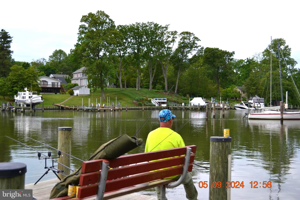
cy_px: 100
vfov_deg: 29.9
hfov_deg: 43.6
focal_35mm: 45
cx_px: 150
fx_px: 375
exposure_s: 1/500
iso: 100
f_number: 4.5
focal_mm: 30
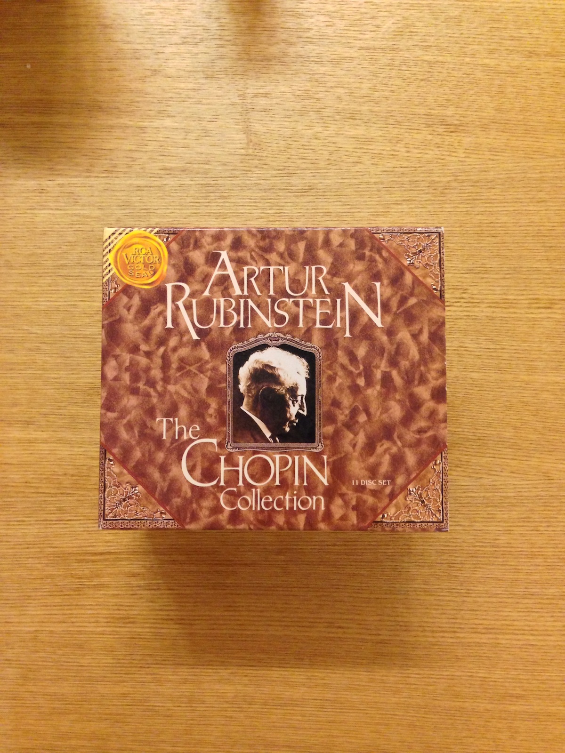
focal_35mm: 33
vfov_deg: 55.4
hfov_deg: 42.9
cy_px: 376
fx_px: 718
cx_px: 282
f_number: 2.4
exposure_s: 1/20
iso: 400
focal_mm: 4.13
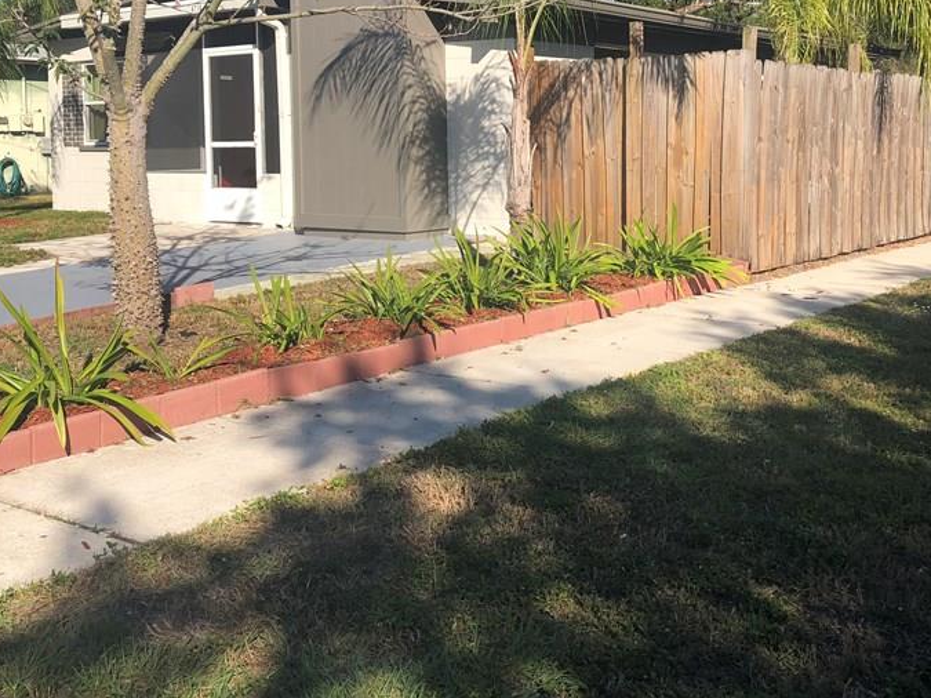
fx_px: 1183
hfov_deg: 42.7
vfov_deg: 32.5
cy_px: 214
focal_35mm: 44
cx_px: 567
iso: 20
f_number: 1.8
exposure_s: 1/1675
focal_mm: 3.99
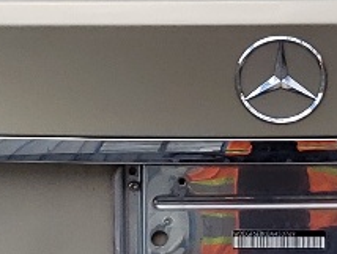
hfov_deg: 10.1
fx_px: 1891
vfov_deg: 7.7
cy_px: 121
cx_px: 282
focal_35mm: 194
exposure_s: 1/3333
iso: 50
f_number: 1.5
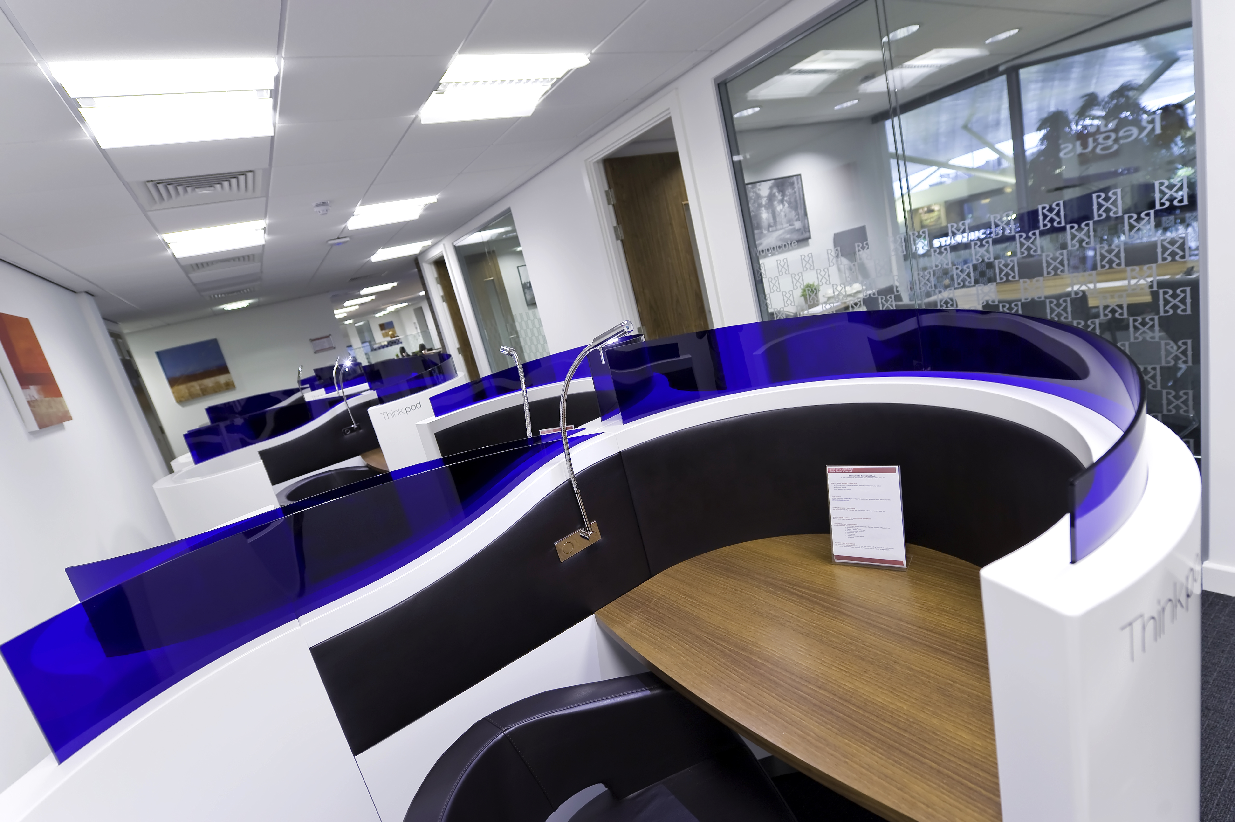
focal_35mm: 17
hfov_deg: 93.3
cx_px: 618
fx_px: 583
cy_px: 411
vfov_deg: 70.4
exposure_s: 1/30
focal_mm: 17
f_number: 4
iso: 200
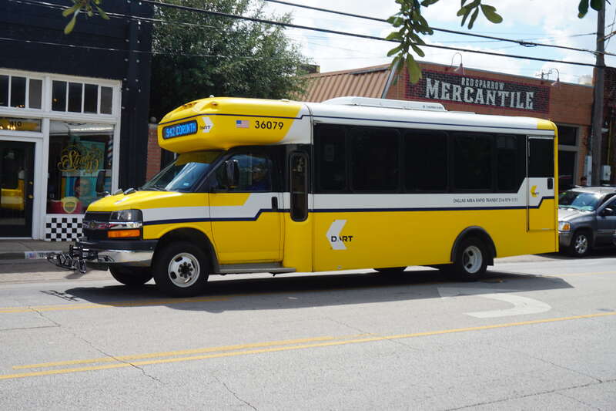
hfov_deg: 45.0
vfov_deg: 30.8
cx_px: 308
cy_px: 206
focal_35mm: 44
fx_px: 744
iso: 100
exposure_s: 1/125
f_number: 11
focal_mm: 29
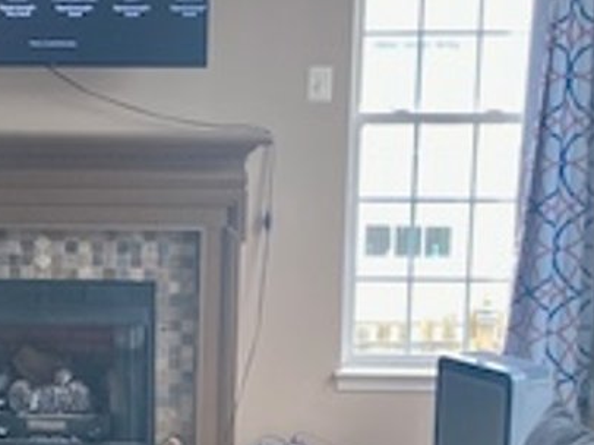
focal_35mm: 97
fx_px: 1664
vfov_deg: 15.1
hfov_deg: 19.9
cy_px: 348
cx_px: 81
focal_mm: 4.25
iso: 80
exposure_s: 1/120
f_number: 1.8
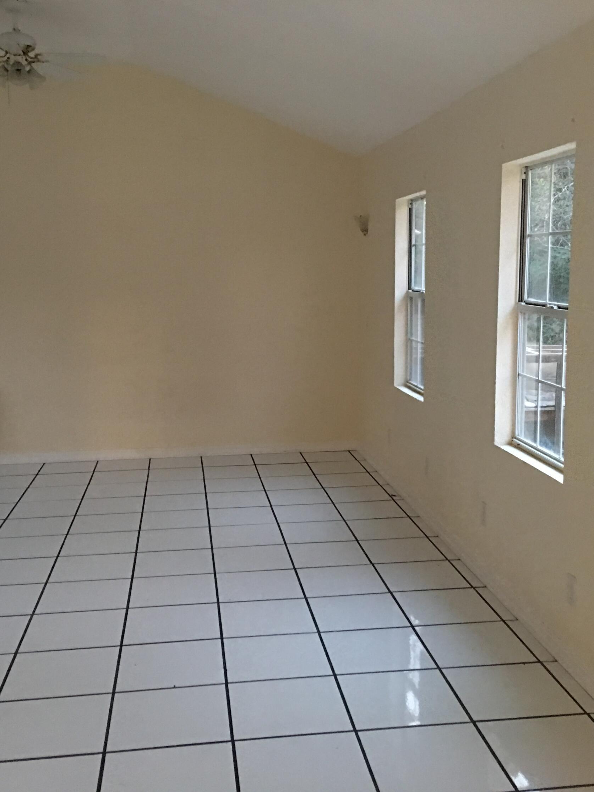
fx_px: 892
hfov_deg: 36.7
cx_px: 339
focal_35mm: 39
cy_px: 393
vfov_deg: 47.9
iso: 80
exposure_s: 1/4
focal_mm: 4.15
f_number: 2.2
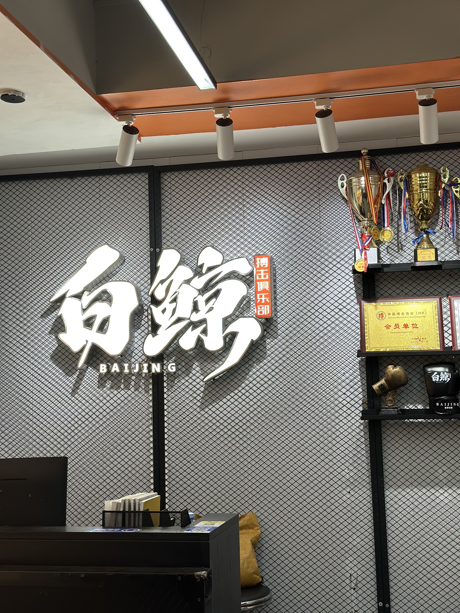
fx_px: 850
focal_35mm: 48
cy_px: 306
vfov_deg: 39.7
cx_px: 230
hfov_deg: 30.3
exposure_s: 1/169
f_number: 1.78
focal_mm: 6.86
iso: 64
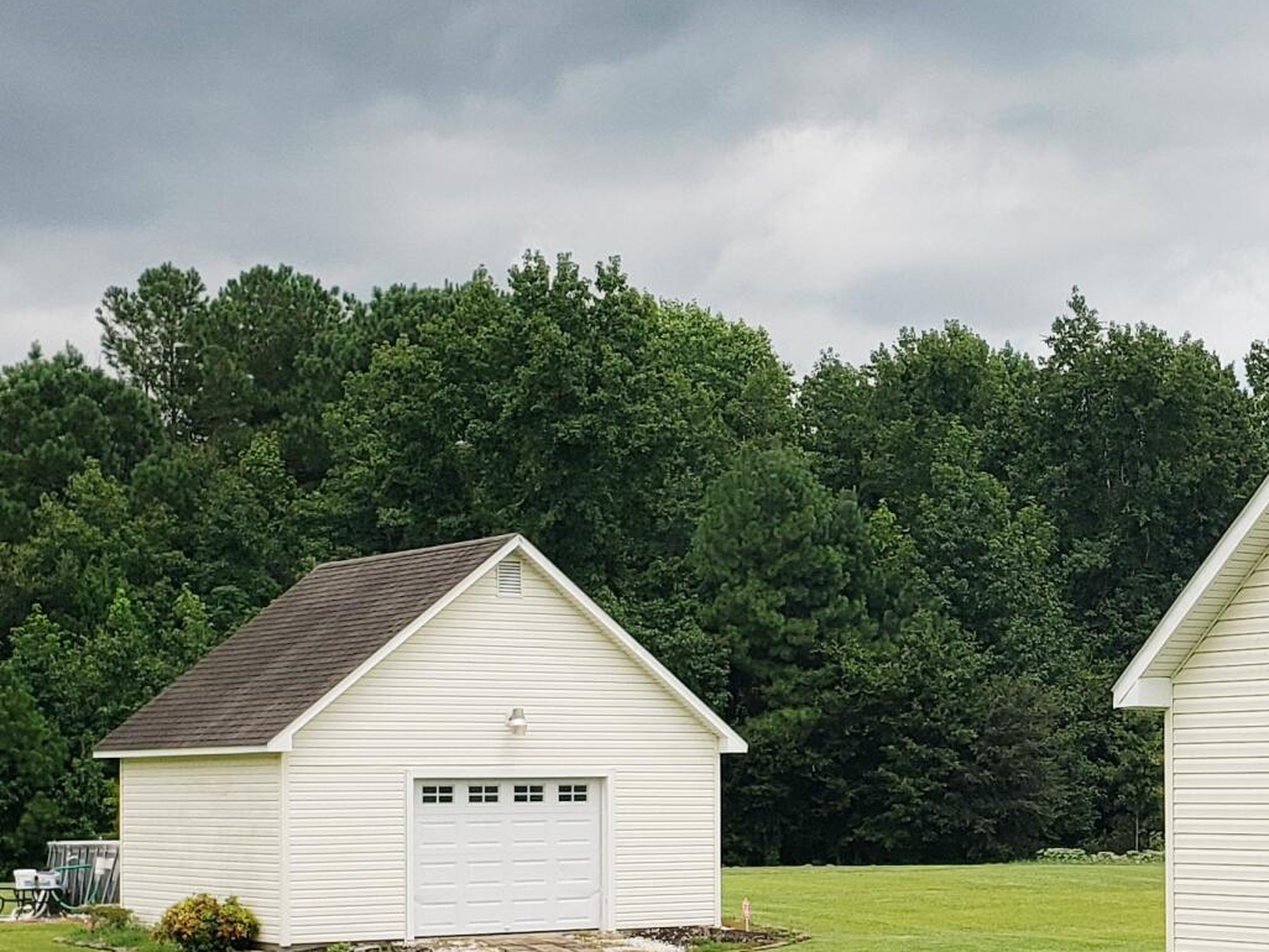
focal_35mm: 76
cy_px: 762
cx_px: 1242
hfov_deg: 24.6
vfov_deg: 19.2
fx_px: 2787
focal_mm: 4.3
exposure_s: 1/1410
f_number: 2.4
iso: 50
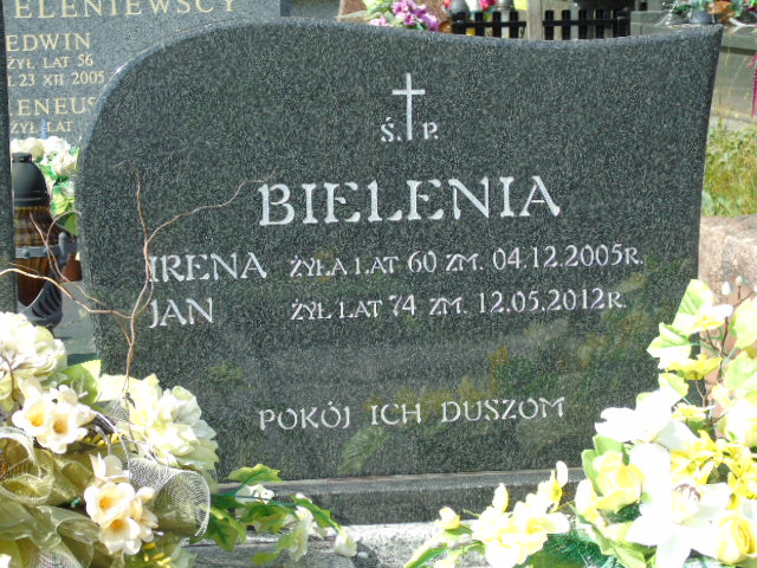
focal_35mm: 108
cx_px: 378
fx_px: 2362
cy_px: 284
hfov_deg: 18.2
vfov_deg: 13.7
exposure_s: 1/250
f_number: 4.4
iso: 80
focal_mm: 19
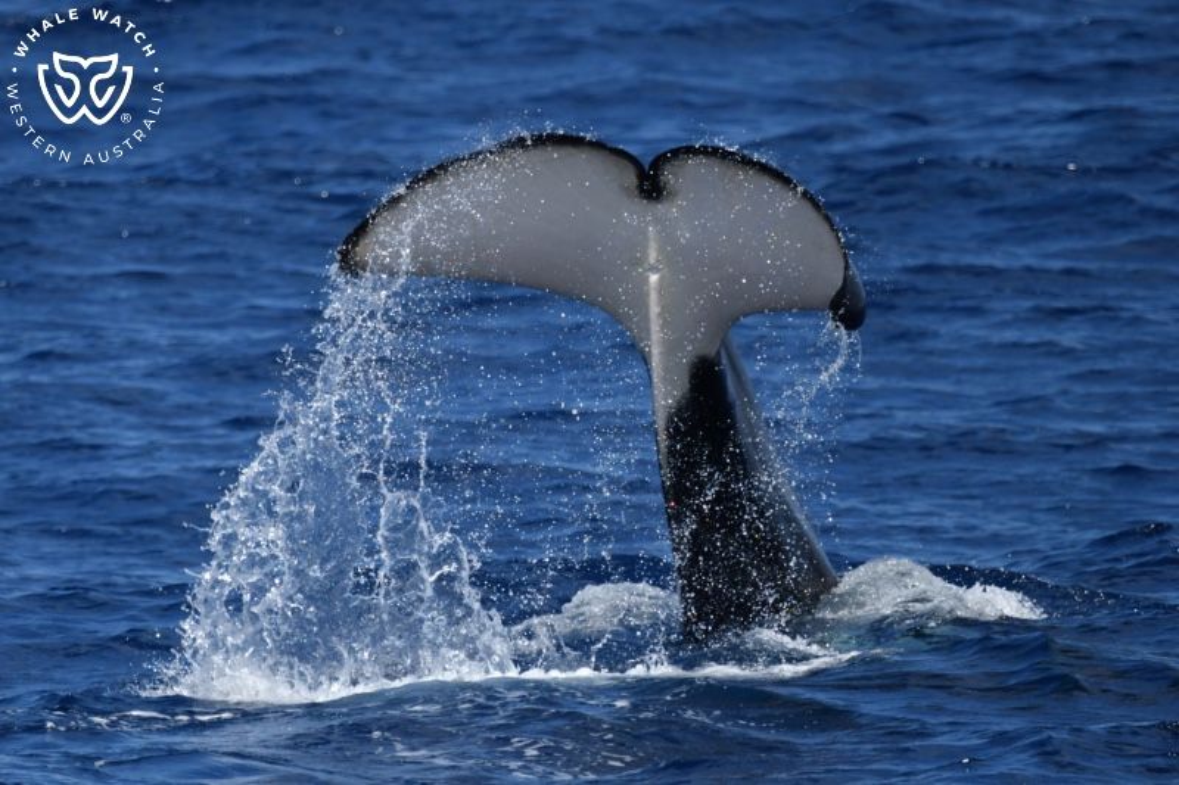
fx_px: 19645
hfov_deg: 3.4
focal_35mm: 600
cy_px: 392
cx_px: 590
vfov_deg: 2.3
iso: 900
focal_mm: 600
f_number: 6.3
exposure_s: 1/8000
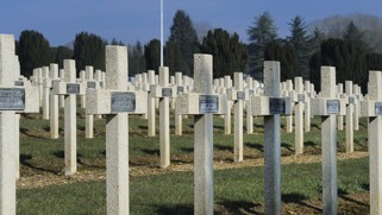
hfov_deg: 12.9
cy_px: 103
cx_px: 192
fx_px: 1693
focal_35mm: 167
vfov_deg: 7.3
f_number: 14
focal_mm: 122
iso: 200
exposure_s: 1/200
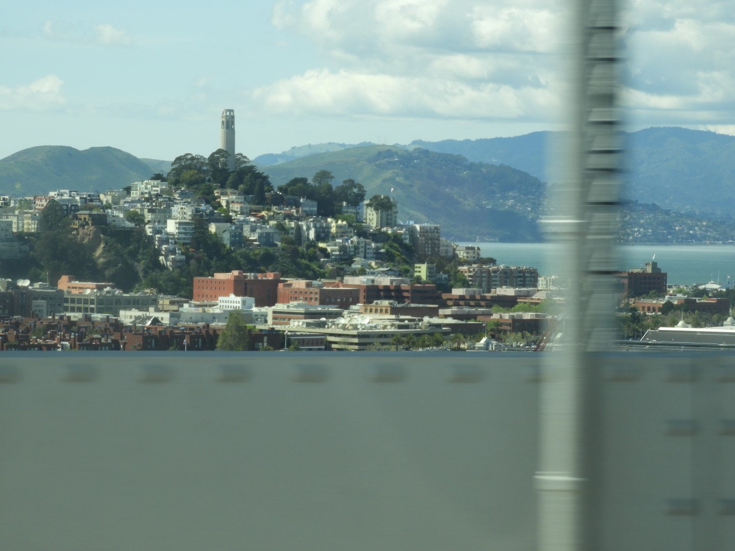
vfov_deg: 9.9
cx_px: 368
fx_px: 3185
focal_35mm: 150
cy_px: 276
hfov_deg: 13.2
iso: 100
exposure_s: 1/400
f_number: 5.2
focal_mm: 26.9
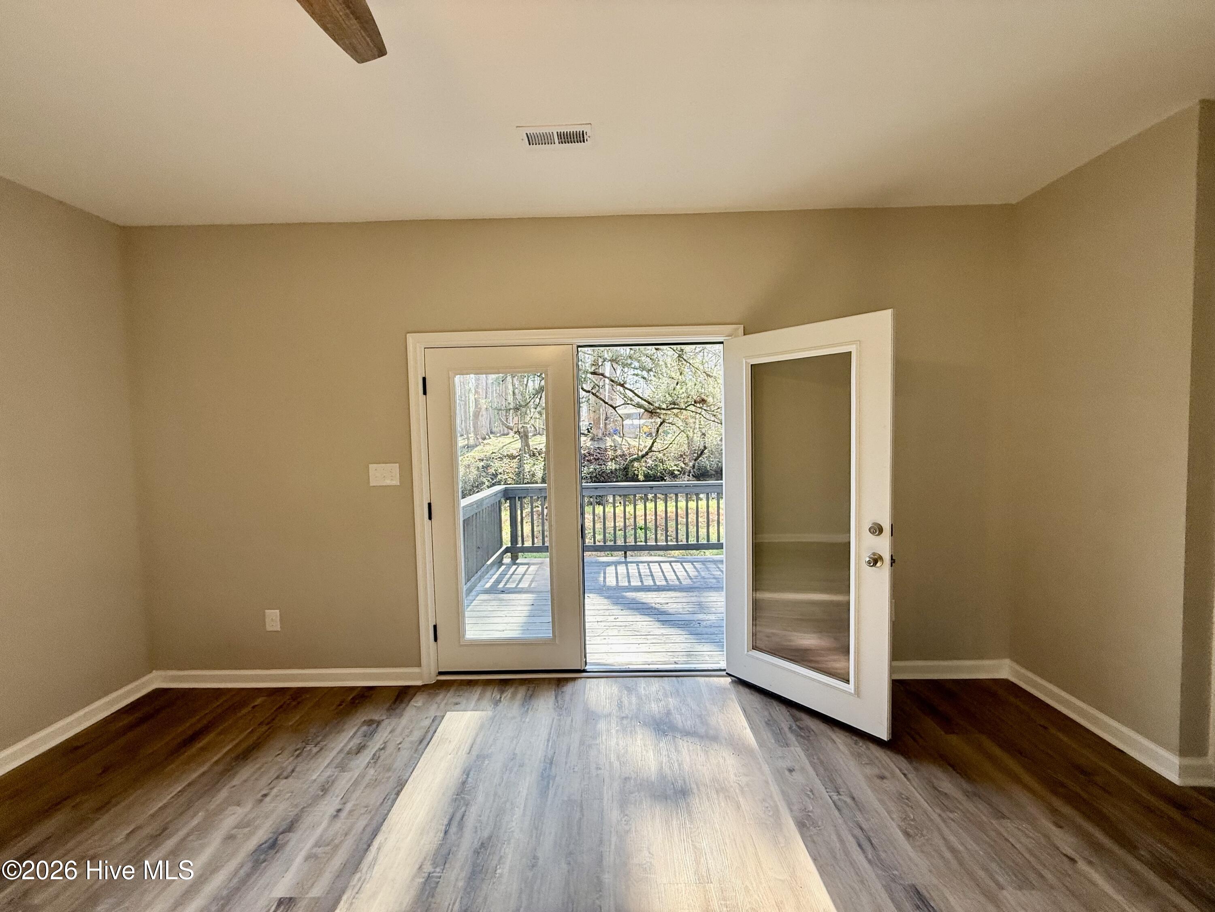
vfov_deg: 85.7
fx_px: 491
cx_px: 608
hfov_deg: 102.1
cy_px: 456
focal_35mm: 14
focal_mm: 2.22
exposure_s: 1/102
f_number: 2.2
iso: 50
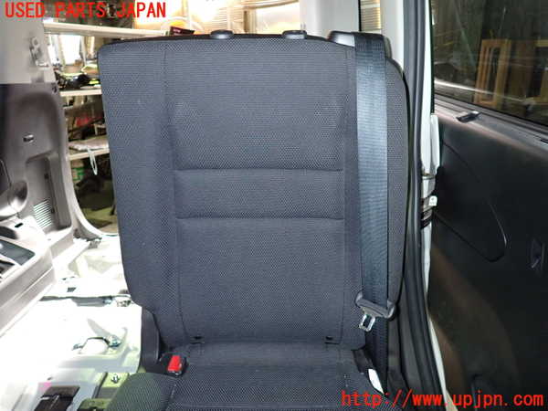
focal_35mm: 25
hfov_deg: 69.4
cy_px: 206
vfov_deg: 54.9
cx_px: 274
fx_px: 396
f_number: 2
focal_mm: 4.5
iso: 320
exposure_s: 1/30
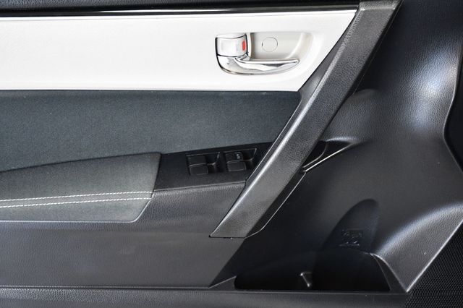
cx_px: 232
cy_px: 154
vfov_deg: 18.2
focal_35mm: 75
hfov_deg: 27.0
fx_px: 964
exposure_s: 1/125
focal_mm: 50
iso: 2500
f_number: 5.6
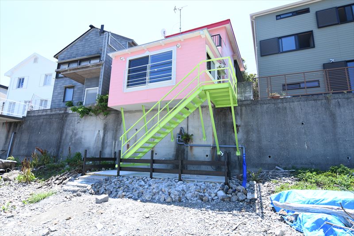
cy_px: 118
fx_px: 197
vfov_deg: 61.9
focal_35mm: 20
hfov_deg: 84.0
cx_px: 177
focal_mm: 20
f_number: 4.5
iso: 100
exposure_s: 1/250
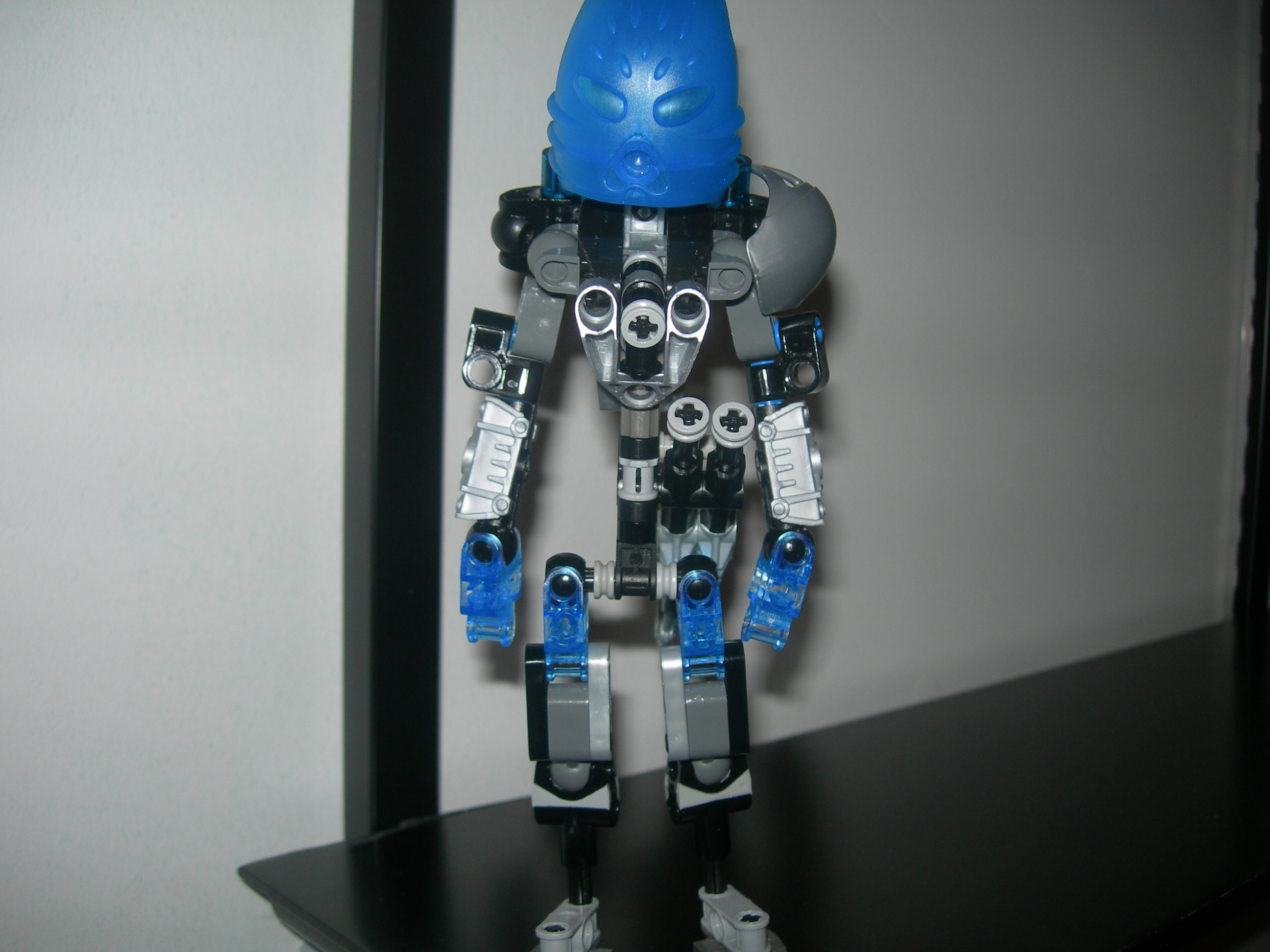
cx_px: 635
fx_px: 1394
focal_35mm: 38
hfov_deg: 49.0
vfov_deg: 37.7
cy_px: 476
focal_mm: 7.8
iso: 50
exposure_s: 1/60.1
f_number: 2.8
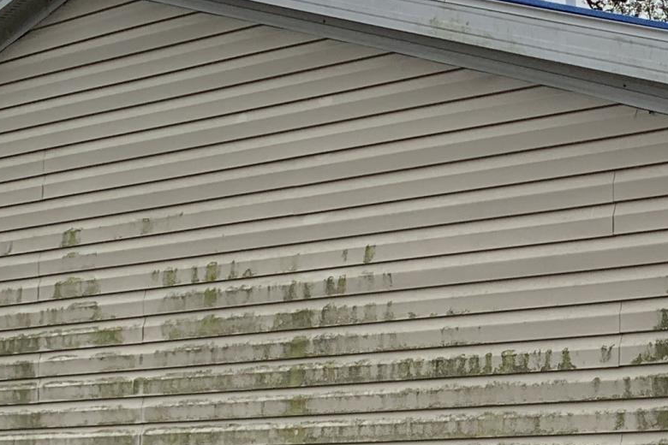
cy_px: 412
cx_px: 893
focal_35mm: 104
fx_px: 1930
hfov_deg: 18.2
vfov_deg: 13.0
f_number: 1.8
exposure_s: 1/1748
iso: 25
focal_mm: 4.25
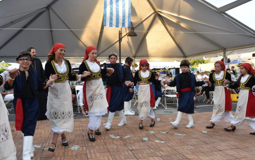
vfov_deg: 43.2
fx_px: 202
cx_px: 109
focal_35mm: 29
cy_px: 78
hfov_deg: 64.3
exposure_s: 1/160
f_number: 6.3
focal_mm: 24
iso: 500
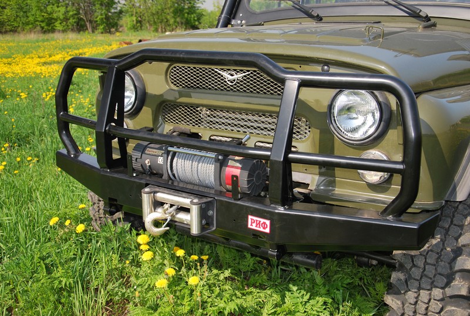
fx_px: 589
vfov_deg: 30.0
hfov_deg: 43.5
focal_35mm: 45
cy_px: 158
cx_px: 235
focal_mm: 30
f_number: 4.5
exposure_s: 1/200
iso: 200
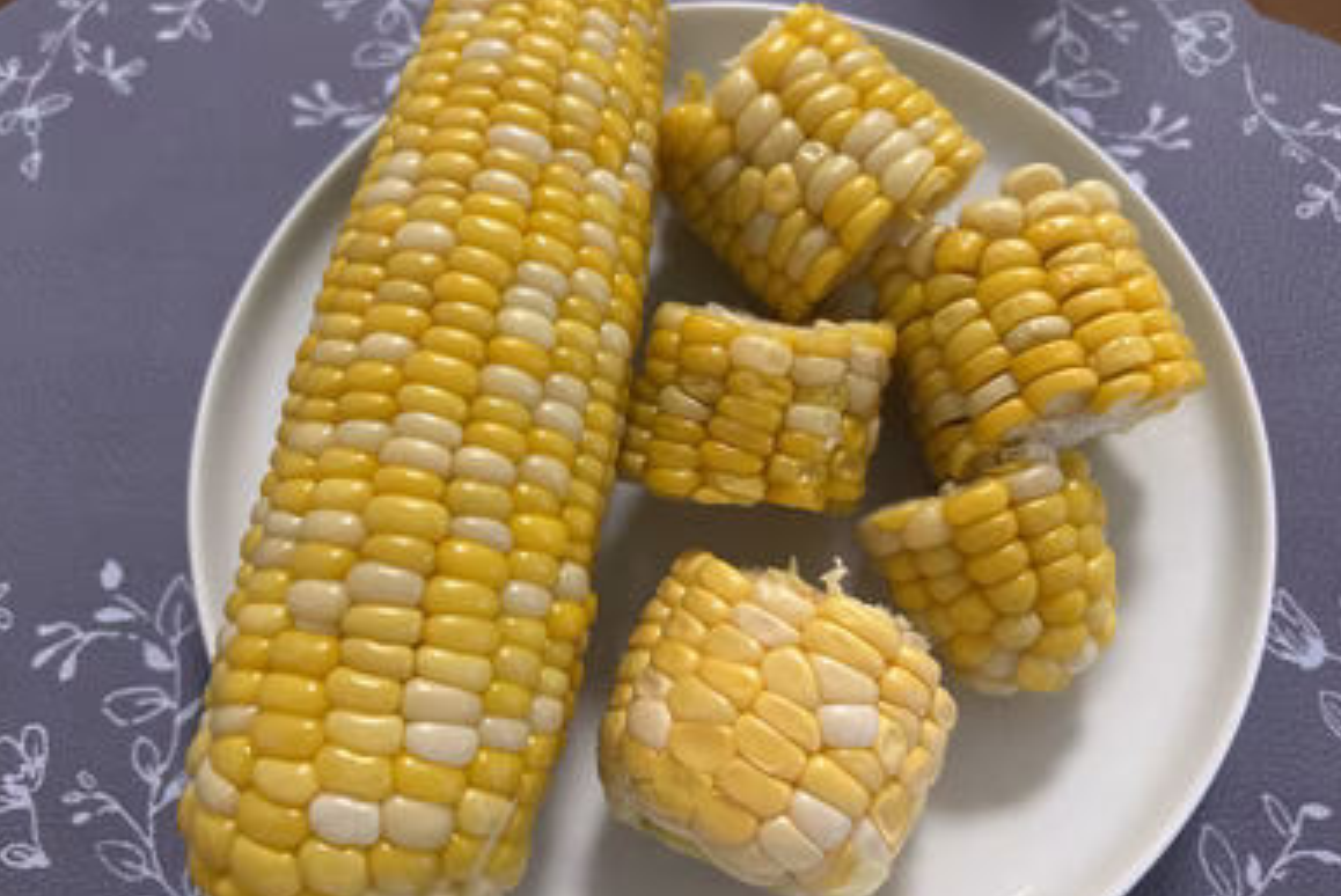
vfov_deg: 46.5
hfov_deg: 65.4
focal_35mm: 28
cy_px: 434
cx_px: 657
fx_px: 1044
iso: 500
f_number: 1.6
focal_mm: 5.96
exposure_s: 1/57
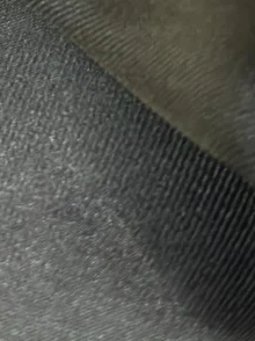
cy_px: -150
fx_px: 2144
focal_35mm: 218
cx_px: -86
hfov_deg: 6.7
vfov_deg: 8.9
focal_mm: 6.86
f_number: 1.78
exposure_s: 1/60
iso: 250
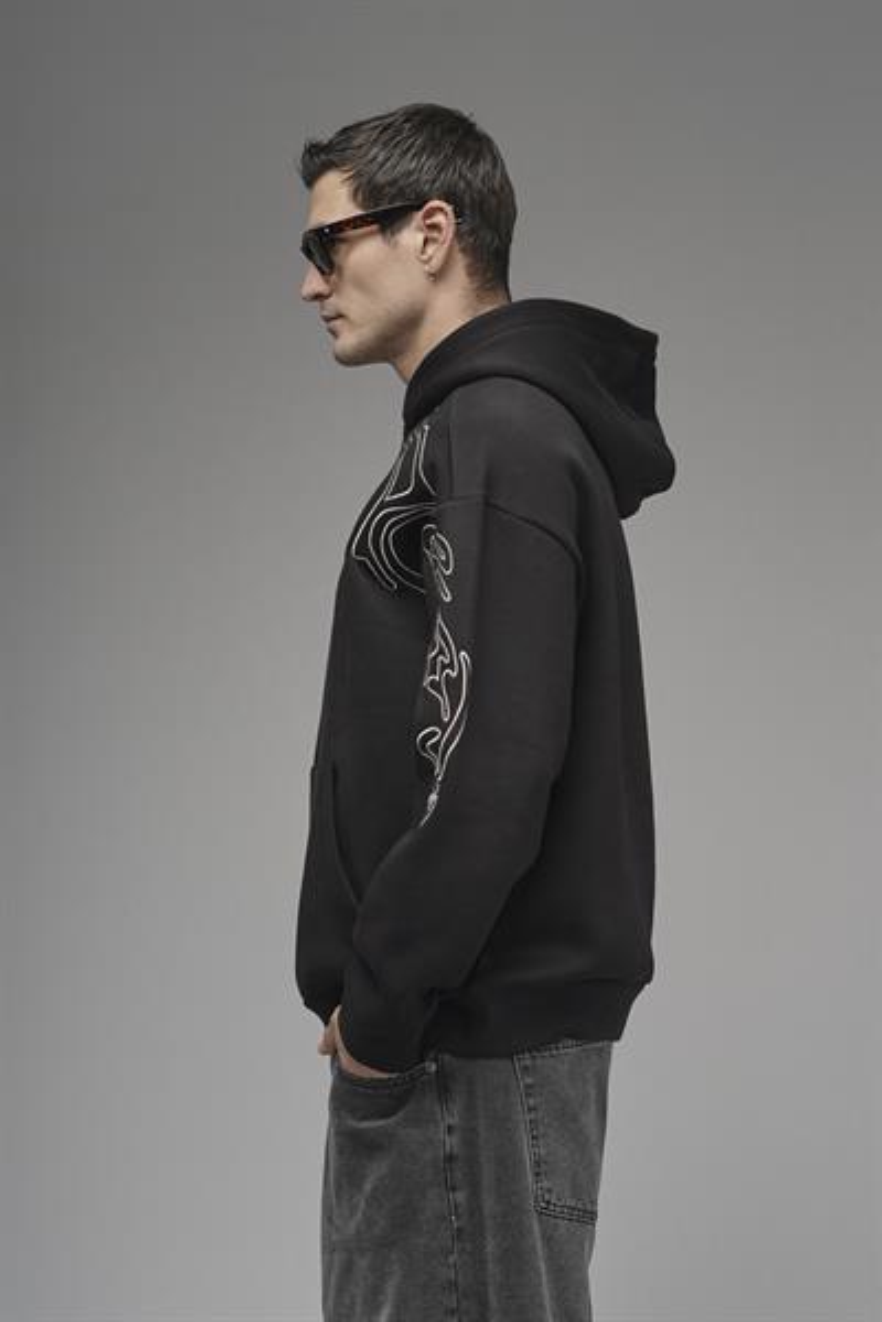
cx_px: 441
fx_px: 2756
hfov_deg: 18.2
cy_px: 661
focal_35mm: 75
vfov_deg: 27.0
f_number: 7.1
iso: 64
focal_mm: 50
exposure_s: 1/125
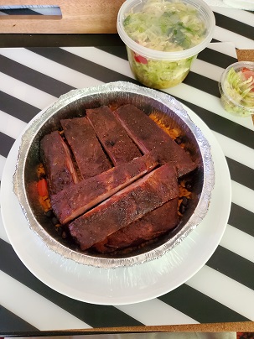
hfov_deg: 53.1
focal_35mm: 26
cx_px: 127
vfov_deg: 67.3
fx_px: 254
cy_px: 170
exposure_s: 1/39
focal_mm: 4.3
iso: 640
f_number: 1.5
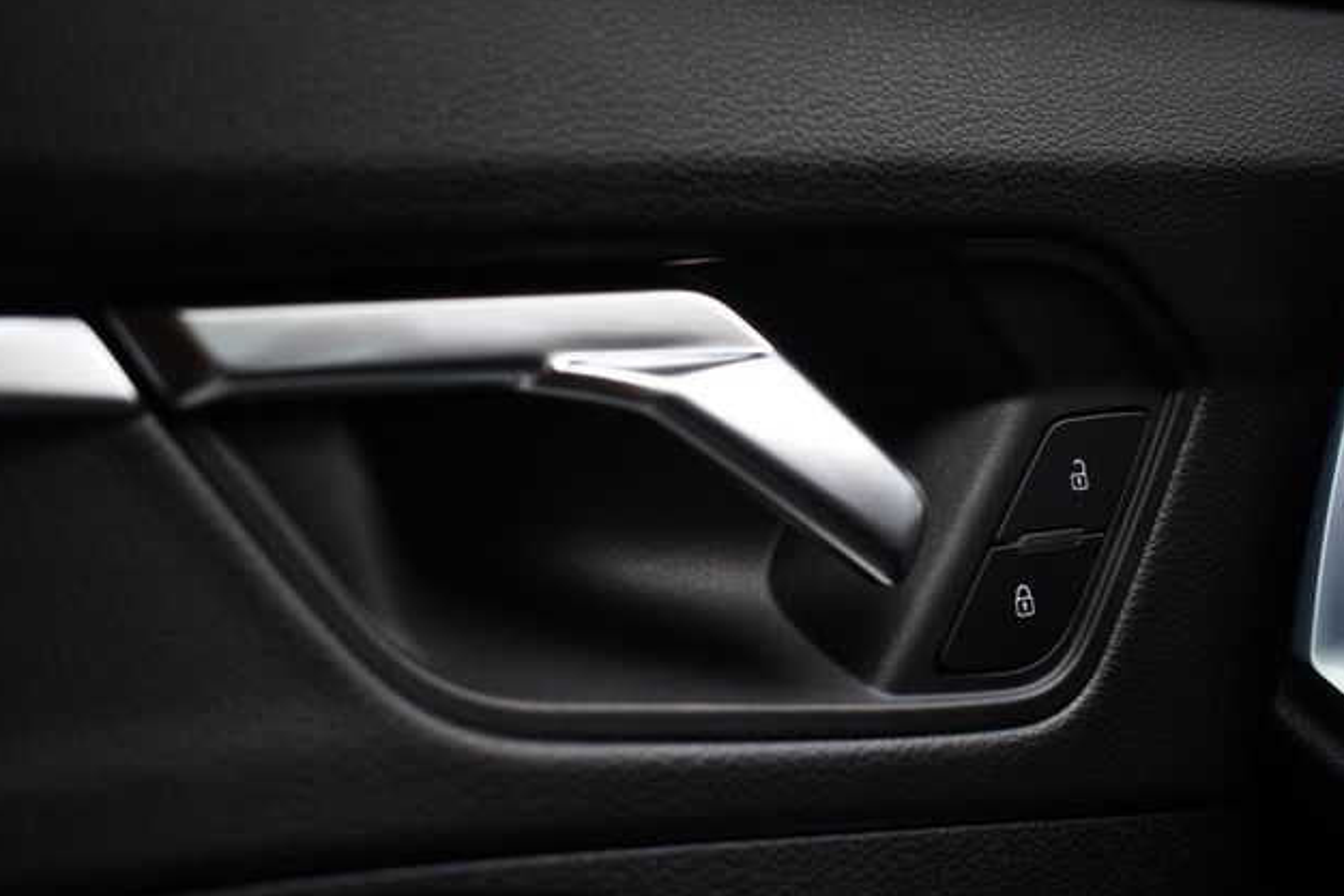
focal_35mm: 46
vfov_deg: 29.2
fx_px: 1717
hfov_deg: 42.8
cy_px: 449
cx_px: 674
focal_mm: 30
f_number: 4.2
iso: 640
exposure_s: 1/250
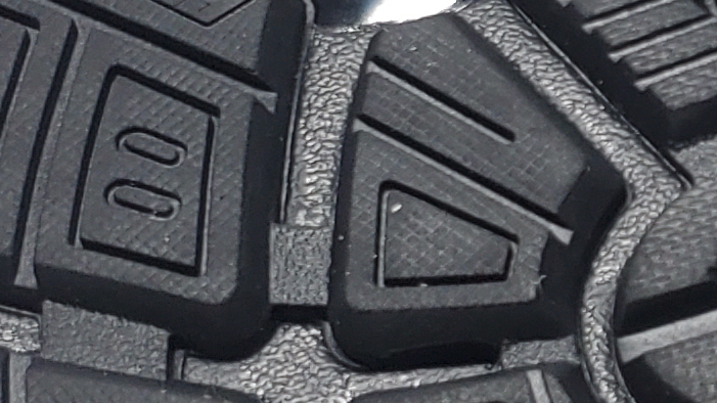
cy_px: 87
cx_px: 1146
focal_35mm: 163
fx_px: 3098
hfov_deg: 12.4
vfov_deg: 7.4
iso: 50
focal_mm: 4.3
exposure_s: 1/388
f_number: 1.5
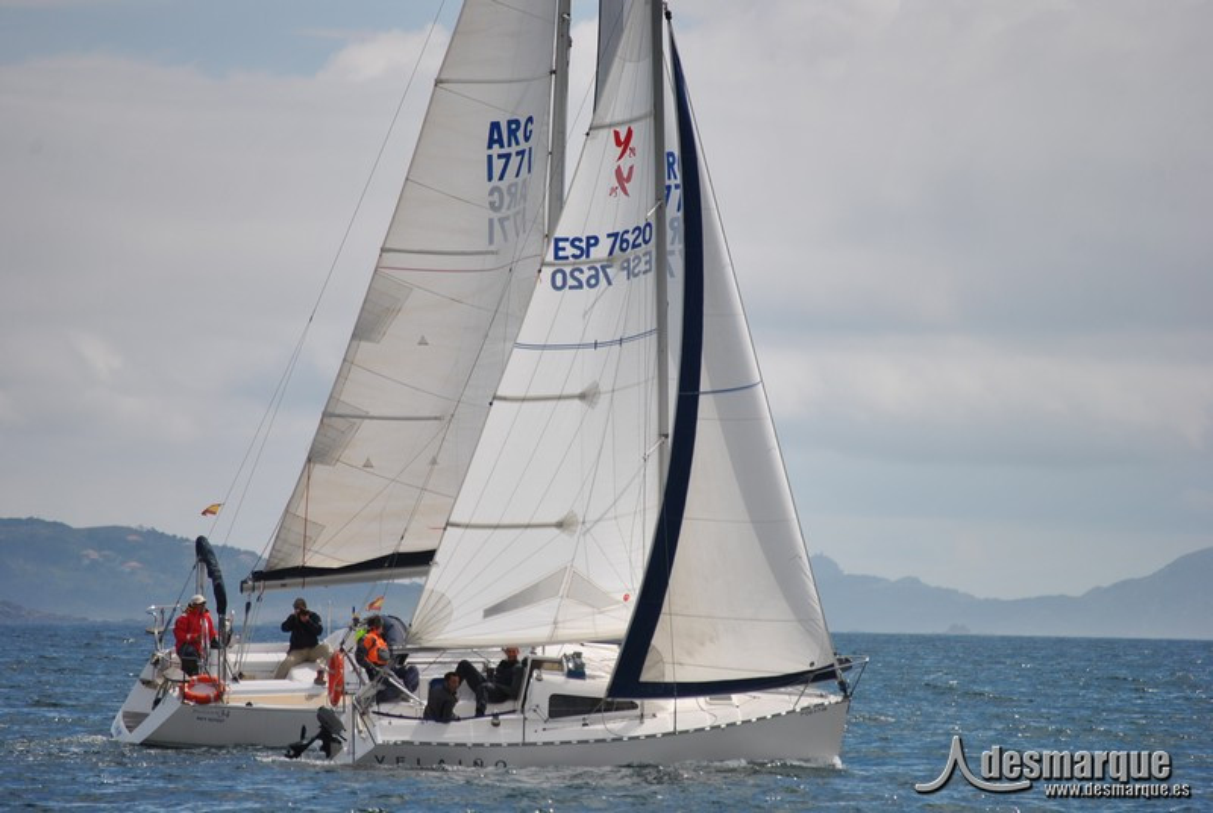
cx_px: 606
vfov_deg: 4.6
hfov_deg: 6.9
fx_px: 10123
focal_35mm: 300
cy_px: 406
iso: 100
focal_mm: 200
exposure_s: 1/640
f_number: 5.6
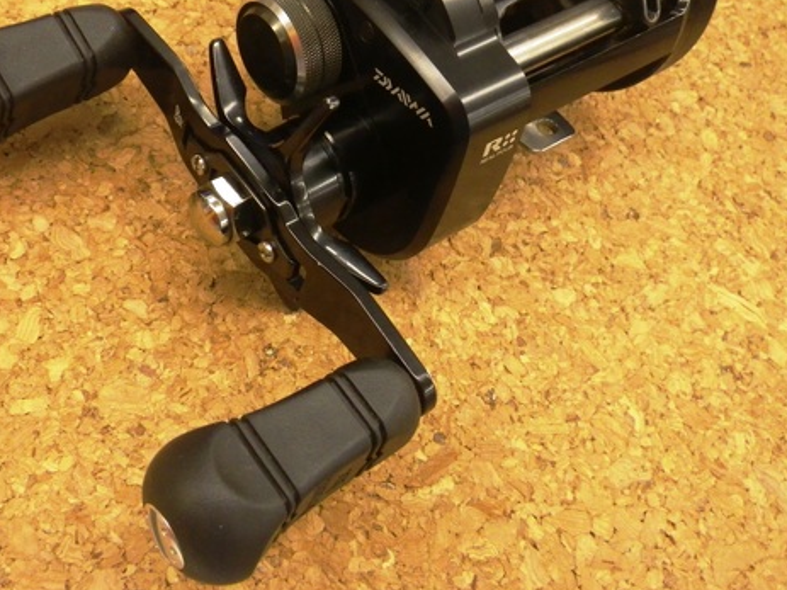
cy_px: 199
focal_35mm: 47
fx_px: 1068
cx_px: 282
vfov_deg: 30.6
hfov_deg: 40.1
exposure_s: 1/50
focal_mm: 6.1
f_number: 3.8
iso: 400
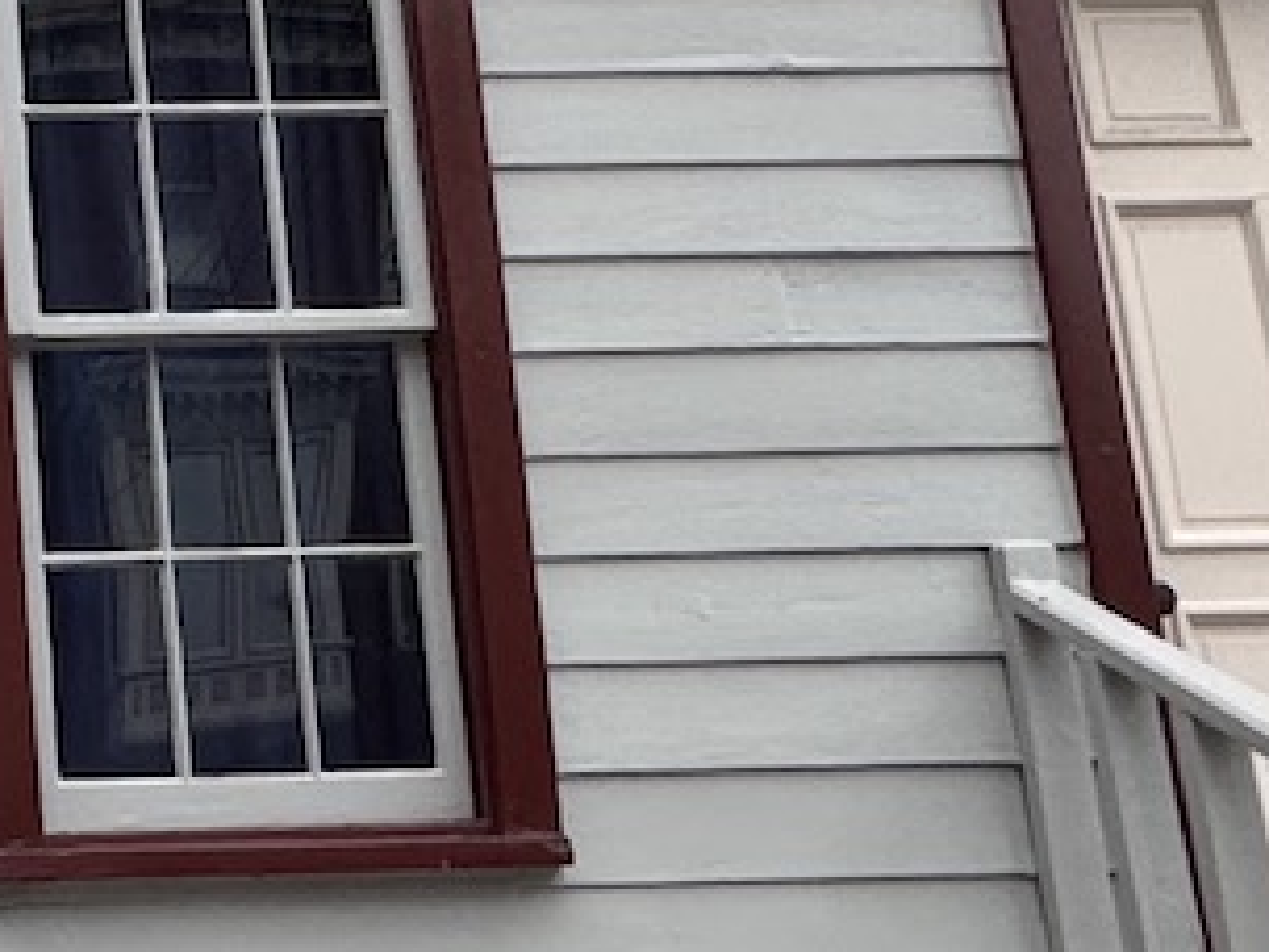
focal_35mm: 69
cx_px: -296
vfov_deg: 21.3
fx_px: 2529
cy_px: 503
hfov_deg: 25.1
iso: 400
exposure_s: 1/60
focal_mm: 2.22
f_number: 2.2
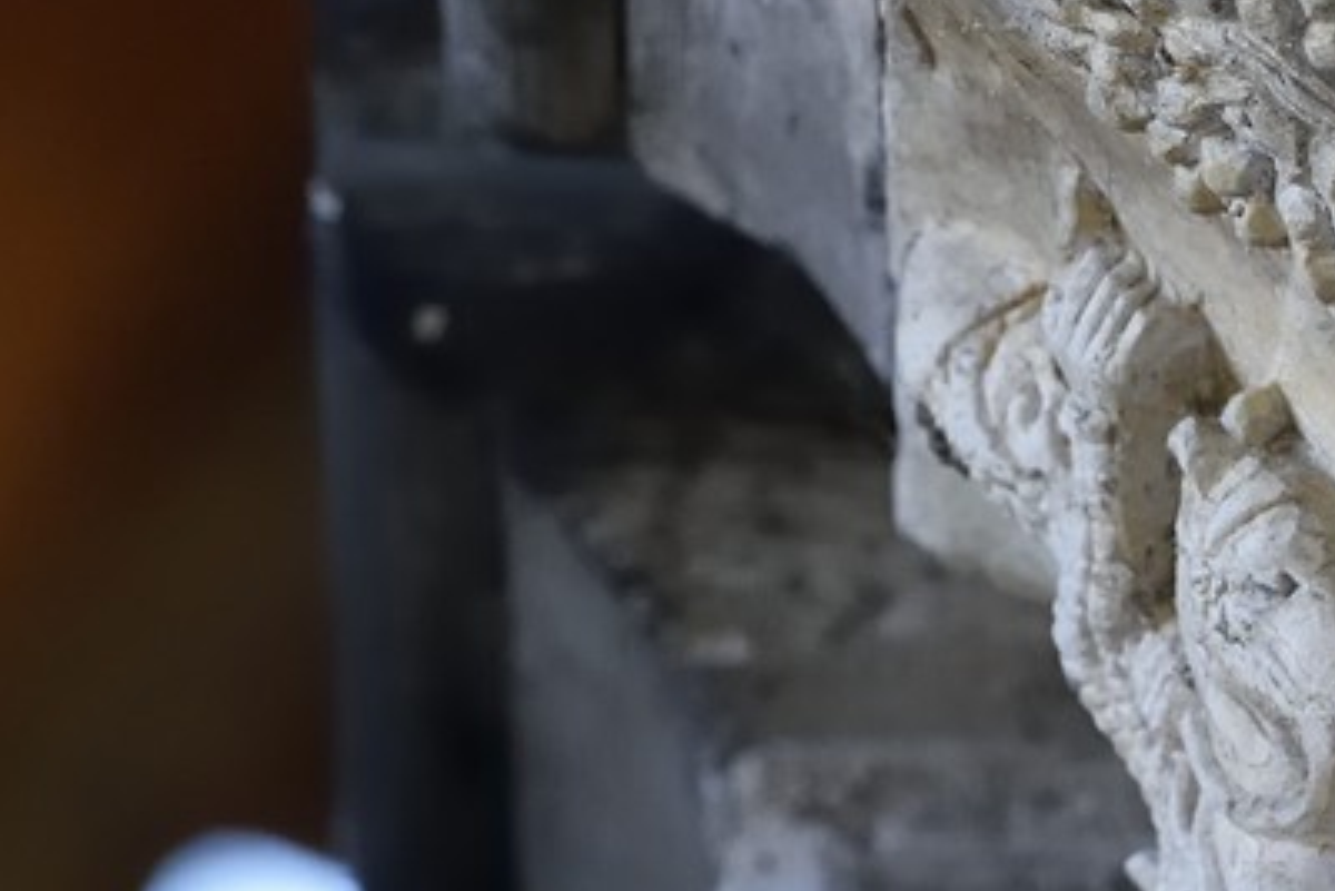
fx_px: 24483
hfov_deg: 3.1
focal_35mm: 660
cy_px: 1041
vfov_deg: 2.1
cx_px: 2610
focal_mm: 165
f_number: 9
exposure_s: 1/125
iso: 1600
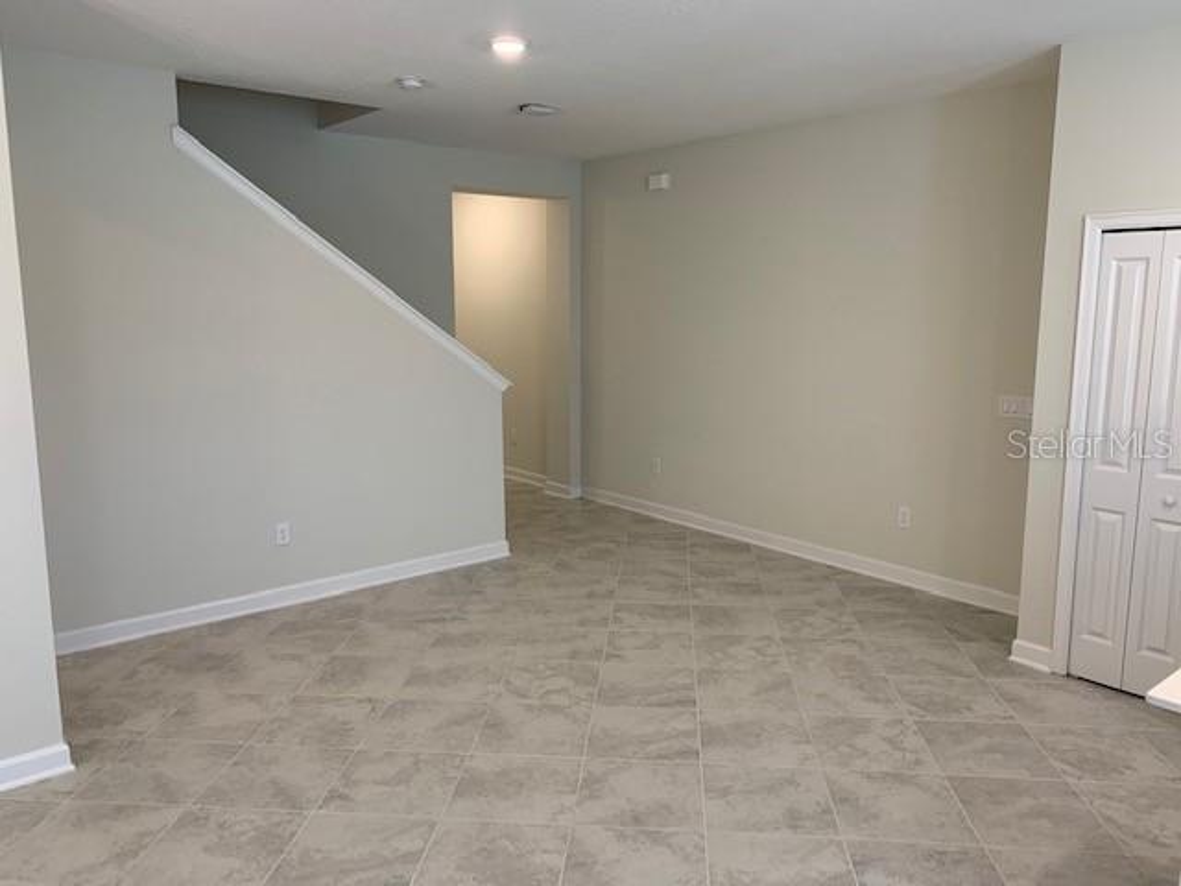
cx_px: 590
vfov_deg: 53.1
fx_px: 887
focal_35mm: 26
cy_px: 443
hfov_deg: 67.3
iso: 64
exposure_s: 1/60
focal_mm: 4.25
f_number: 1.8
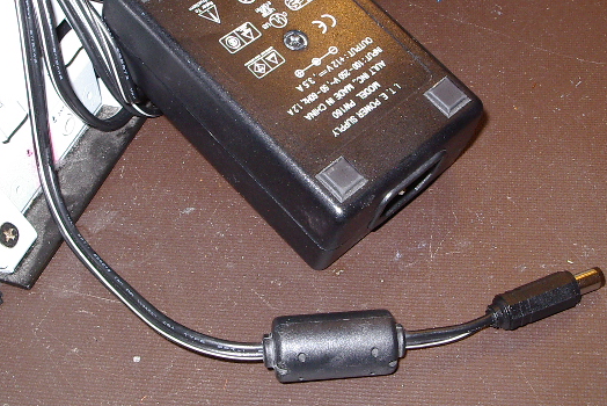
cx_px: 302
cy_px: 168
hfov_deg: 30.5
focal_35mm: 66
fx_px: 1113
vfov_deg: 20.6
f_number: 5.5
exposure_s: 1/60
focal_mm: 7.8
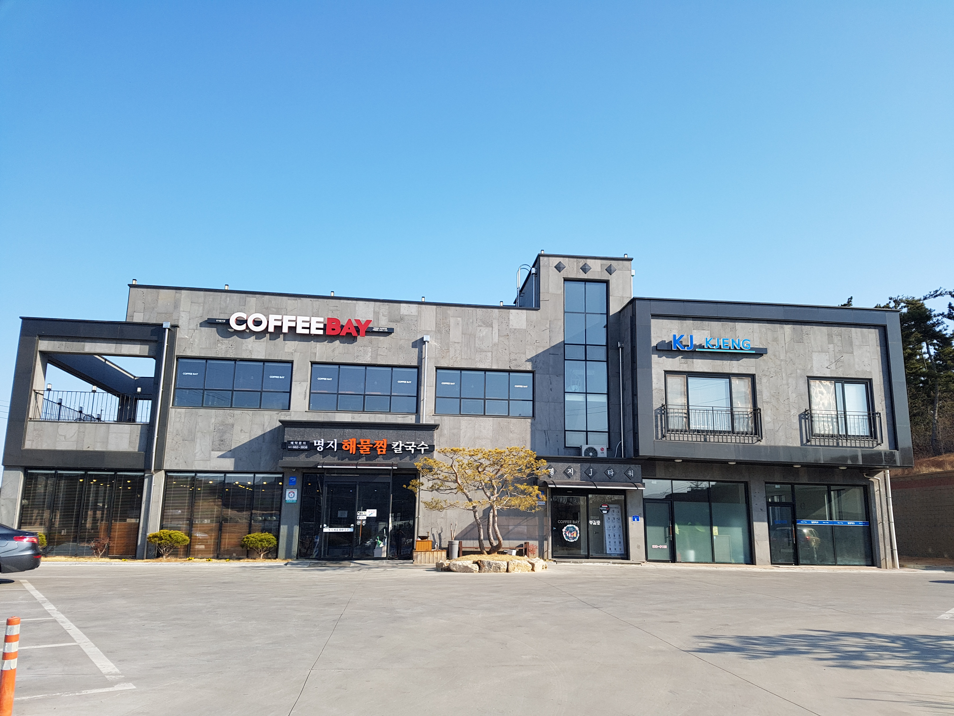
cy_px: 358
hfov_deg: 67.3
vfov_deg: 53.1
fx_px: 717
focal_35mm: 26
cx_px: 477
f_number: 1.7
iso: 50
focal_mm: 4.2
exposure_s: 1/1724
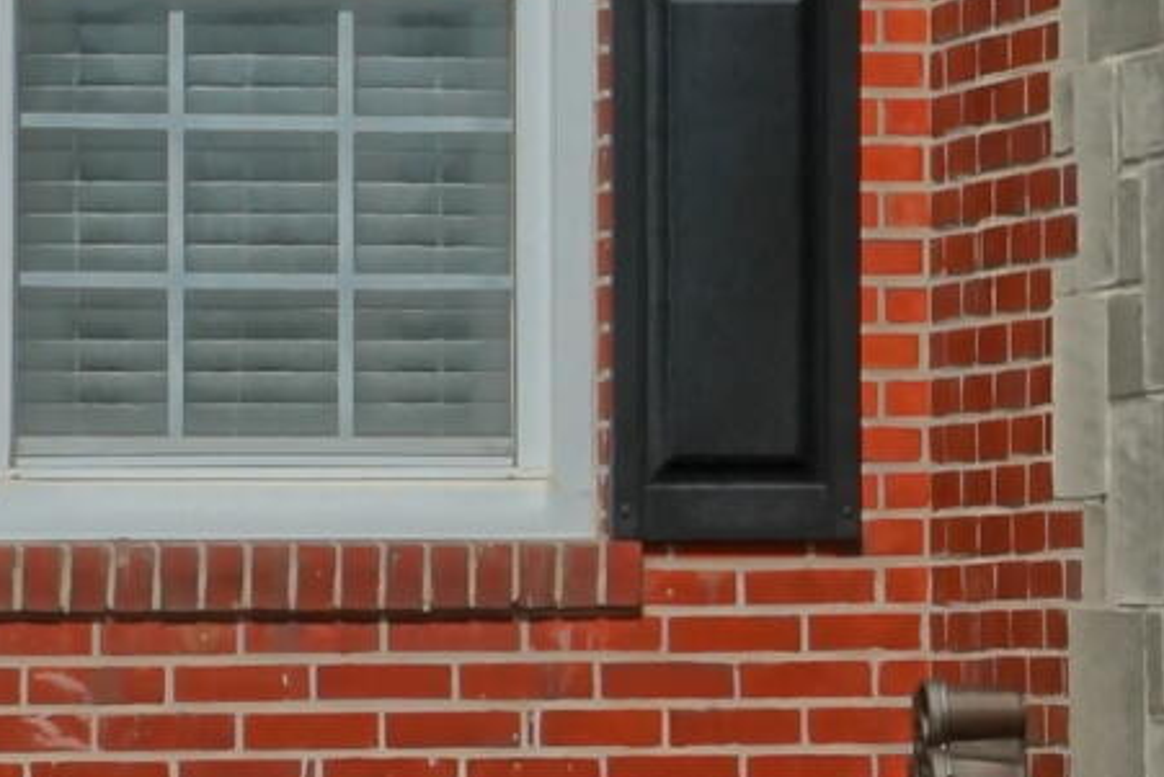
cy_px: -123
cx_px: 1404
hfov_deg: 7.3
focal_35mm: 279
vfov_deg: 4.9
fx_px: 9023
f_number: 13
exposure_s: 1/1250
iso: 400
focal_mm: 28
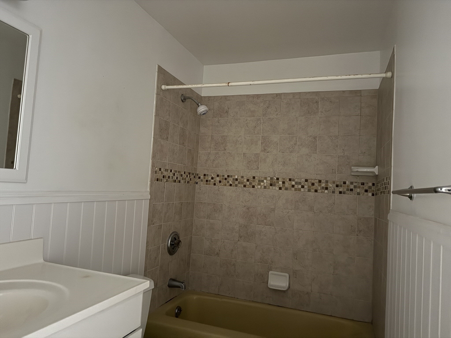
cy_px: 169
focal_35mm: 24
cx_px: 226
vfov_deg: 56.8
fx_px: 313
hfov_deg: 71.6
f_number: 1.78
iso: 1000
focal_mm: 6.76
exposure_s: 1/15
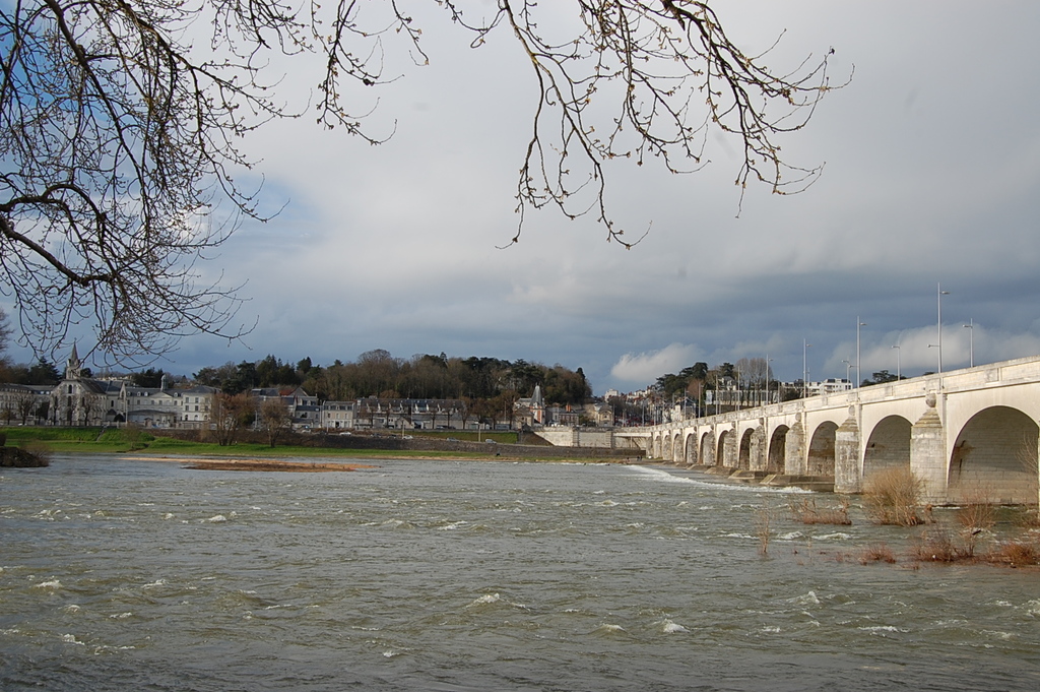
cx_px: 520
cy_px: 346
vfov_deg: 34.2
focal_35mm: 39
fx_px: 1126
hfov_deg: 49.6
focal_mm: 26
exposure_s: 1/250
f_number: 10
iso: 200
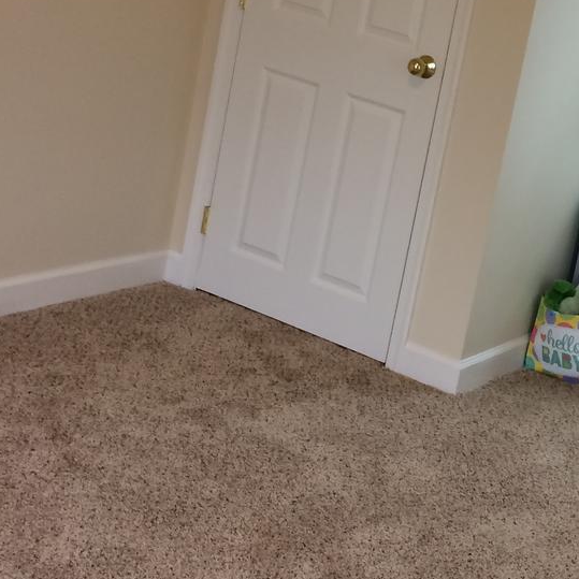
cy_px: 157
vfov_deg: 23.5
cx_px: 597
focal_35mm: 73
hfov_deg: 22.6
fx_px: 1381
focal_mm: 4.15
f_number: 2.2
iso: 50
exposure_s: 1/30
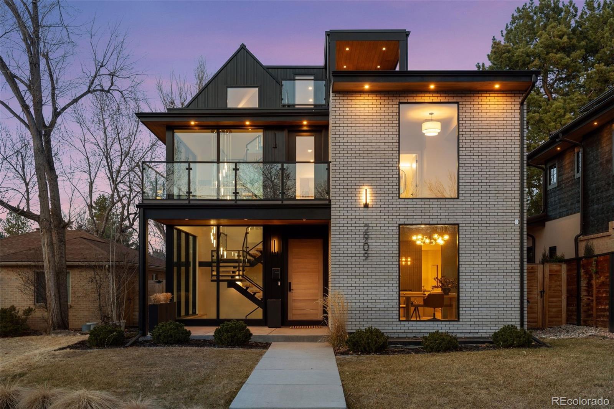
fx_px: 597
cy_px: 204
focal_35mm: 35
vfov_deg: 37.8
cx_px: 307
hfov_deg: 54.4
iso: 400
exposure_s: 1/10
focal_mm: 35
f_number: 8
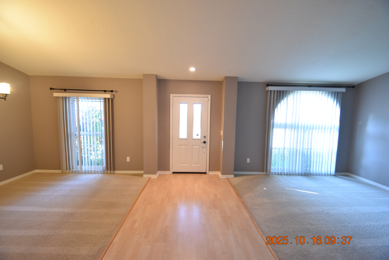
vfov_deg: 77.3
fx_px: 162
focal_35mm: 15
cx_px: 194
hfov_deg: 100.4
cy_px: 130
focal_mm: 10
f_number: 3.5
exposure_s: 1/30
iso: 800
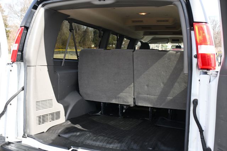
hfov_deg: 46.4
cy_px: 76
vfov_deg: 31.9
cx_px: 114
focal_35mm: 42
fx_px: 265
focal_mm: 28
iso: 220
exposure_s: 1/250
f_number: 5.6
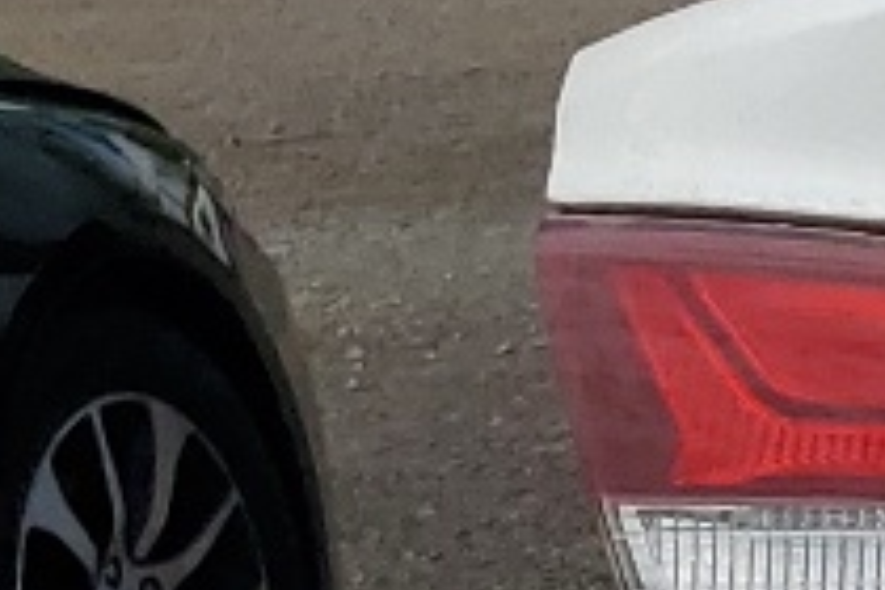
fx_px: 5064
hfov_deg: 8.0
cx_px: 2946
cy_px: 1201
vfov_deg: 6.5
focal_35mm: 206
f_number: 1.5
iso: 50
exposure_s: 1/10000
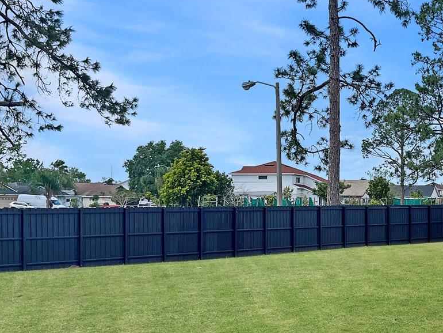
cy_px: 191
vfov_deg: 27.0
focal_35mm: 54
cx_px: 446
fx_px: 691
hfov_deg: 32.6
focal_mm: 5.1
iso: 50
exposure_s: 1/3311
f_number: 1.6
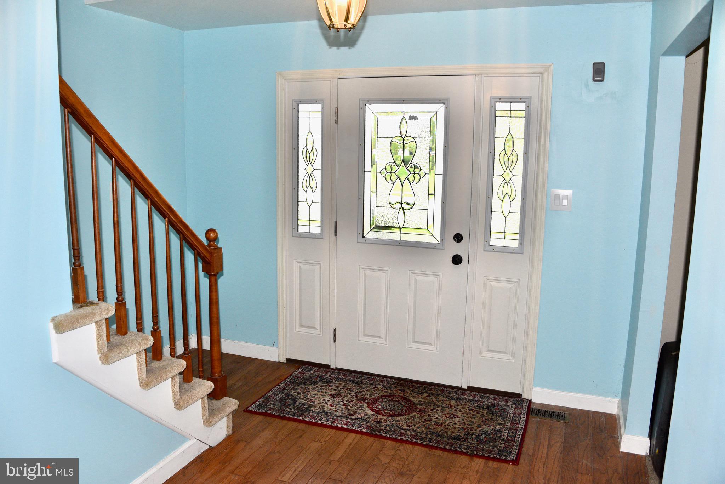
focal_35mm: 28
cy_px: 242
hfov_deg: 65.5
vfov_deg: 46.4
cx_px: 362
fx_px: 564
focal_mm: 28
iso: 800
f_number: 5.6
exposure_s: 1/125
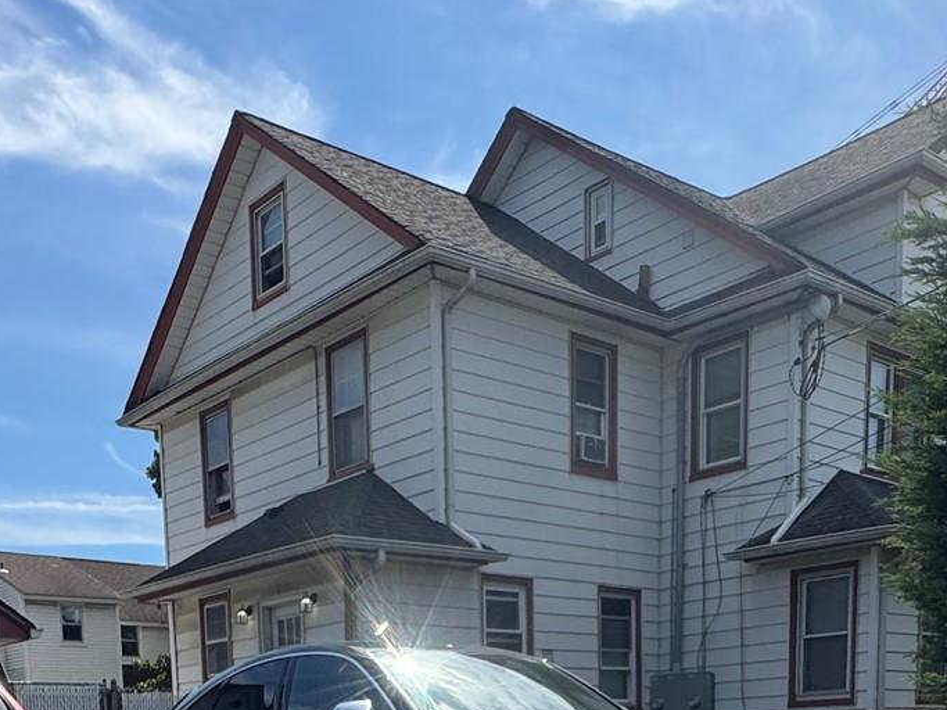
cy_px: 928
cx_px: 392
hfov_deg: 44.6
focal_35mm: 42
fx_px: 1149
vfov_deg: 28.2
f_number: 2.2
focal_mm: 2.22
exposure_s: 1/1789
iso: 50
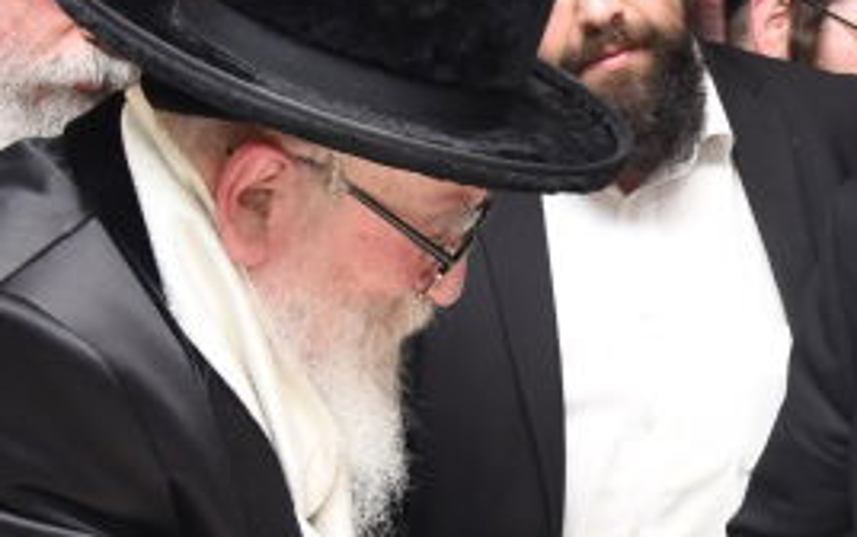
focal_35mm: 105
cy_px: 408
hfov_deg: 19.5
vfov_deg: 12.5
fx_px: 2454
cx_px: 742
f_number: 5
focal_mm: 27
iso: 1250
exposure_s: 1/125
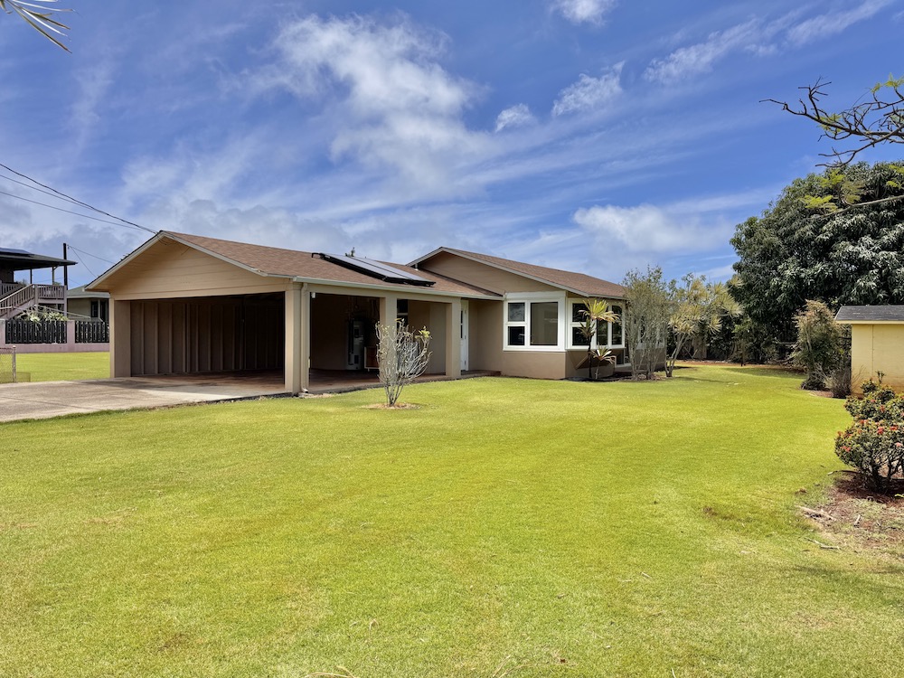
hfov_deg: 71.6
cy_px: 339
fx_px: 627
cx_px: 452
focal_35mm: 24
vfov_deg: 56.8
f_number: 1.78
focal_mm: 6.76
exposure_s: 1/6410
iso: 80
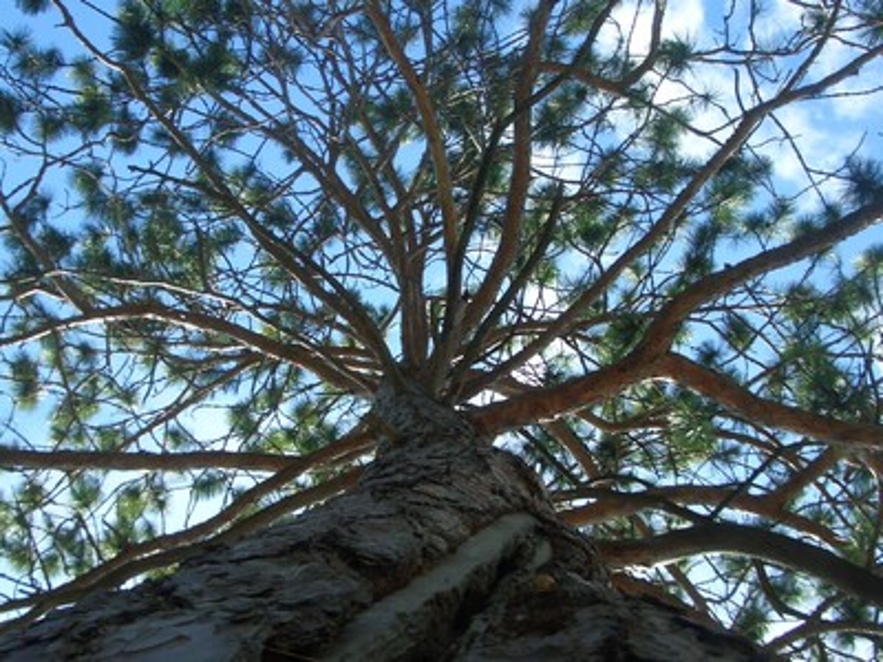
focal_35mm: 49
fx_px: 1250
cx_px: 442
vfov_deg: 29.7
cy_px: 331
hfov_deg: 38.9
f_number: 5
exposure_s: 1/160
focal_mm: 8.2
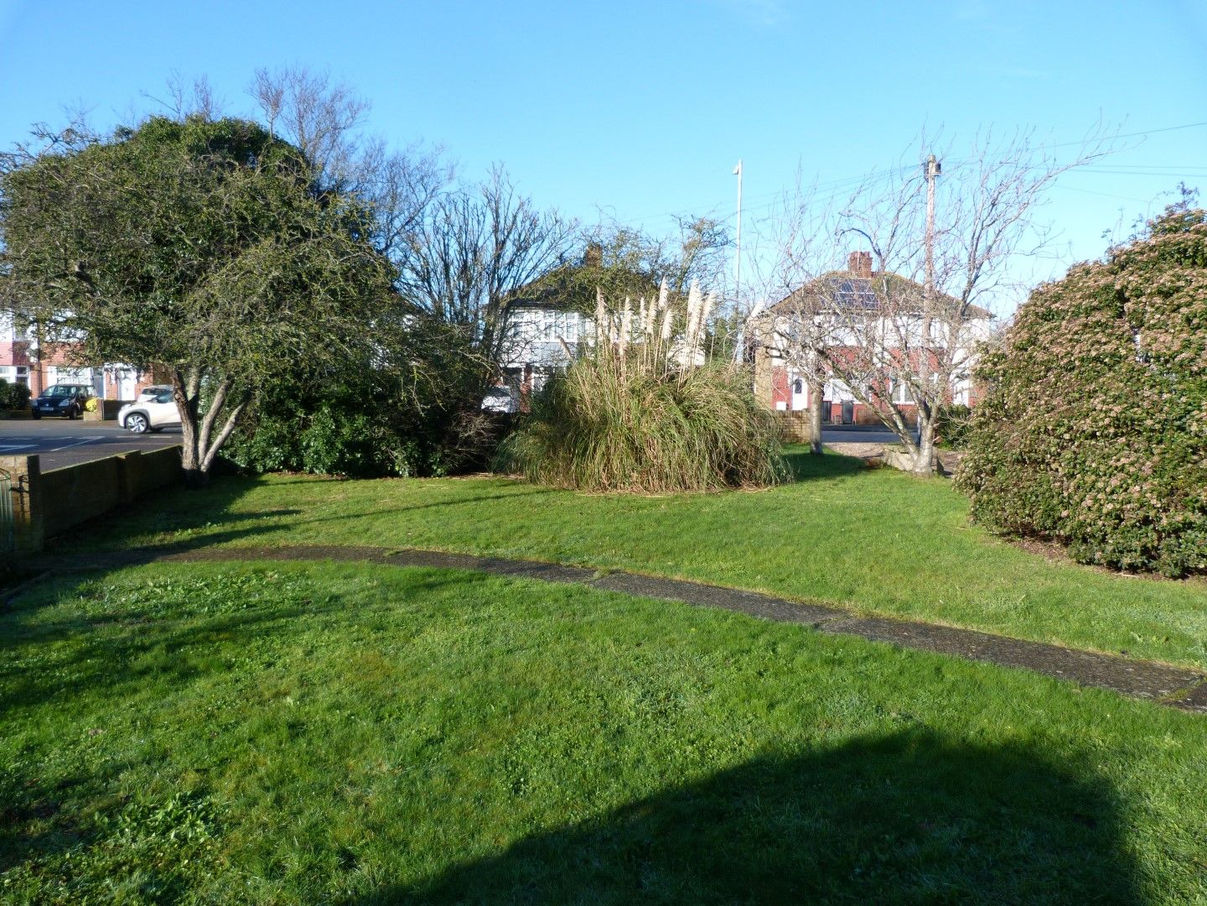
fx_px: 872
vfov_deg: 54.9
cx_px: 604
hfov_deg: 69.4
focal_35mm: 25
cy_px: 453
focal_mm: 4.5
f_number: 2.8
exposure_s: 1/500
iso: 80
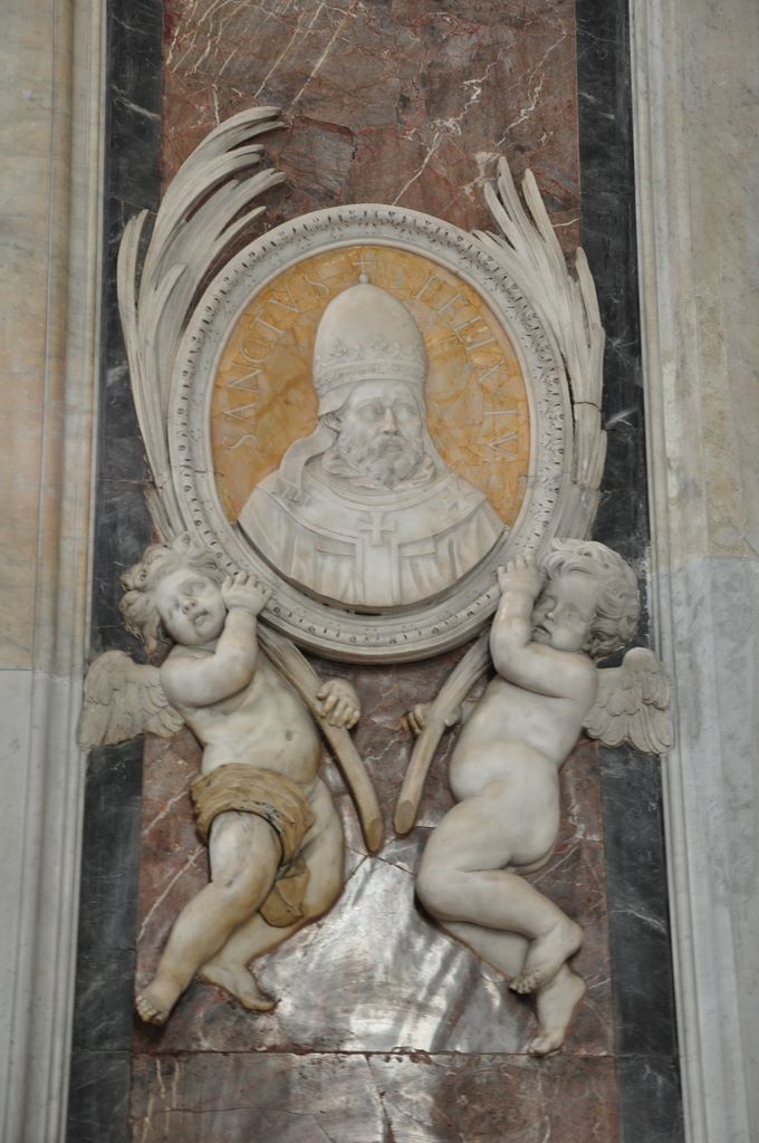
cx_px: 380
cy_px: 572
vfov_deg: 26.0
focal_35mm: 78
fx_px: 2473
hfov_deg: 17.4
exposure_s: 1/10
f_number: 6.3
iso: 800
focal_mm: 52
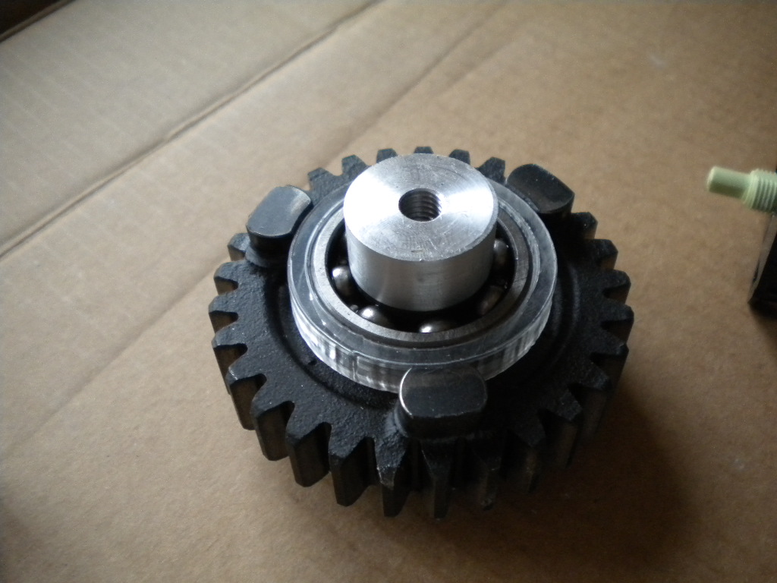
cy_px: 292
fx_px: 786
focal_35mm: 35
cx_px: 388
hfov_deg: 52.6
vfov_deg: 40.7
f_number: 3.1
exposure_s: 1/55.1
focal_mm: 6.3
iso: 400
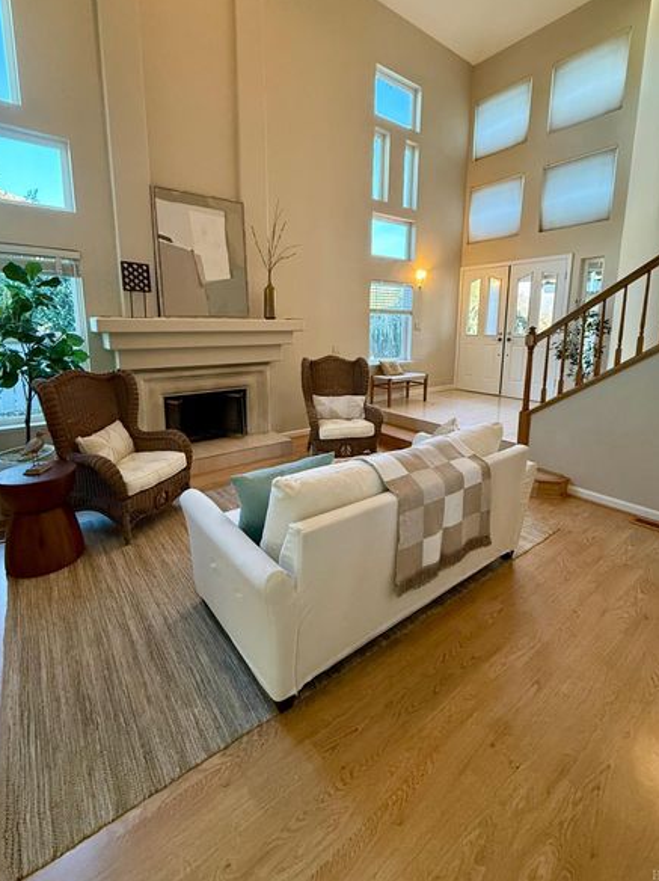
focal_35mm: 16
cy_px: 396
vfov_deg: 94.2
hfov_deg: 78.0
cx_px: 330
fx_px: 407
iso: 500
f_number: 2.2
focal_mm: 2.22
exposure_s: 1/120
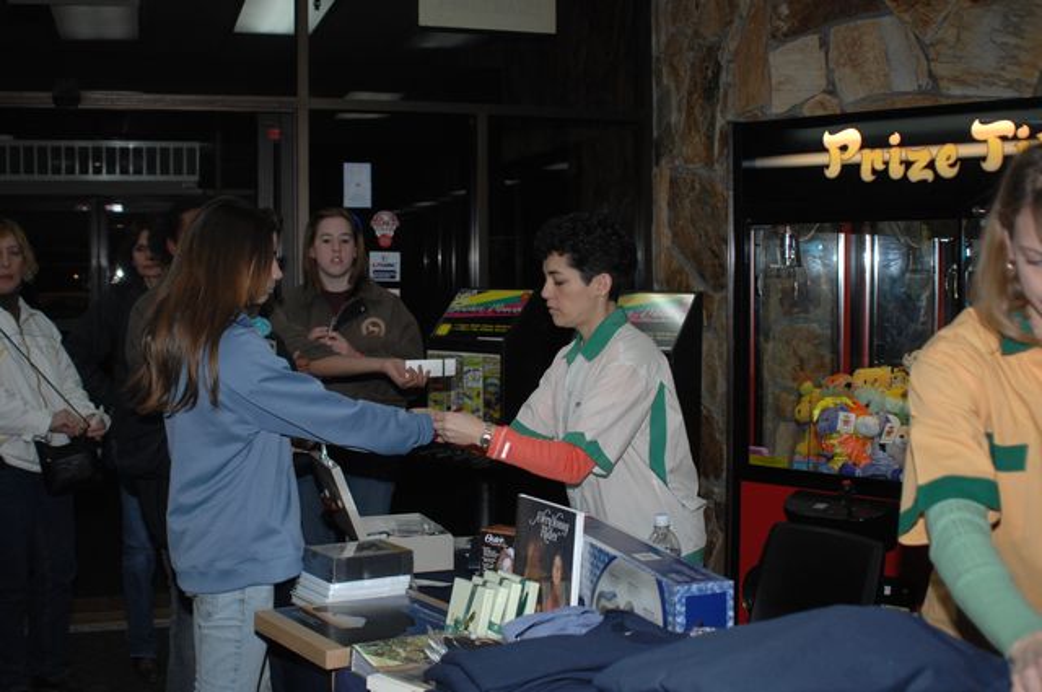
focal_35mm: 42
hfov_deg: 46.5
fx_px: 1214
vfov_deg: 31.8
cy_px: 346
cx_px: 521
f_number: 3.5
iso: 400
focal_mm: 28
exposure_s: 1/250
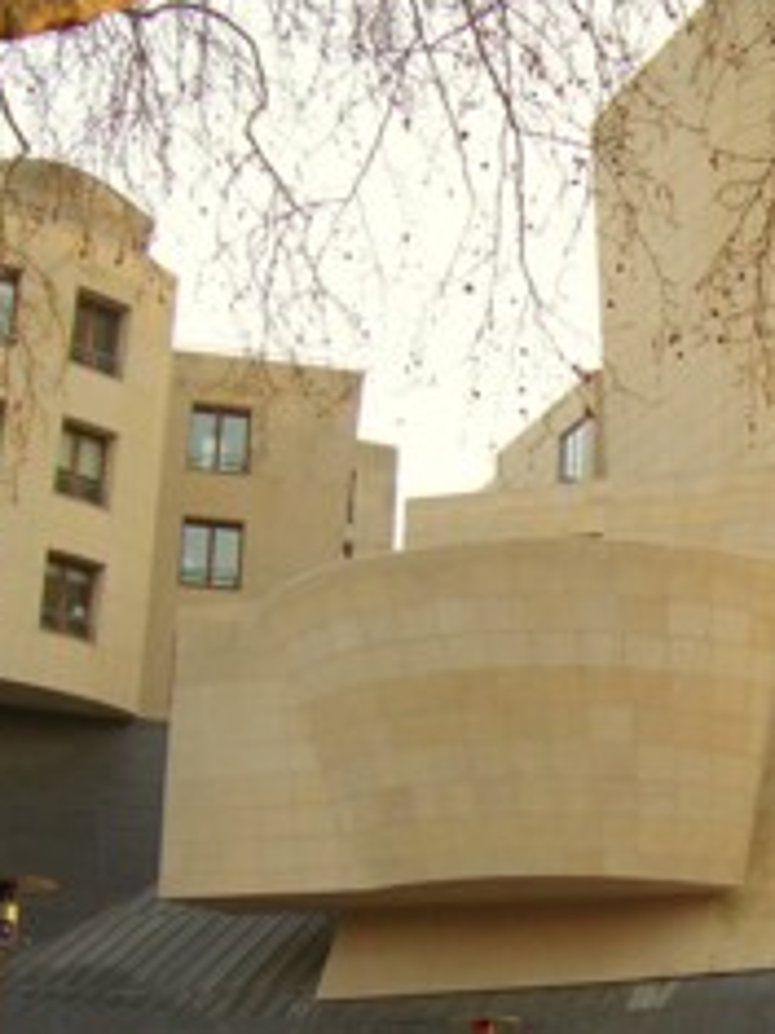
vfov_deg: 28.1
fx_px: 2062
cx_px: 749
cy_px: 634
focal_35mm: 69
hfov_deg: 20.7
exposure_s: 1/125
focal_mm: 60
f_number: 2.8
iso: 64
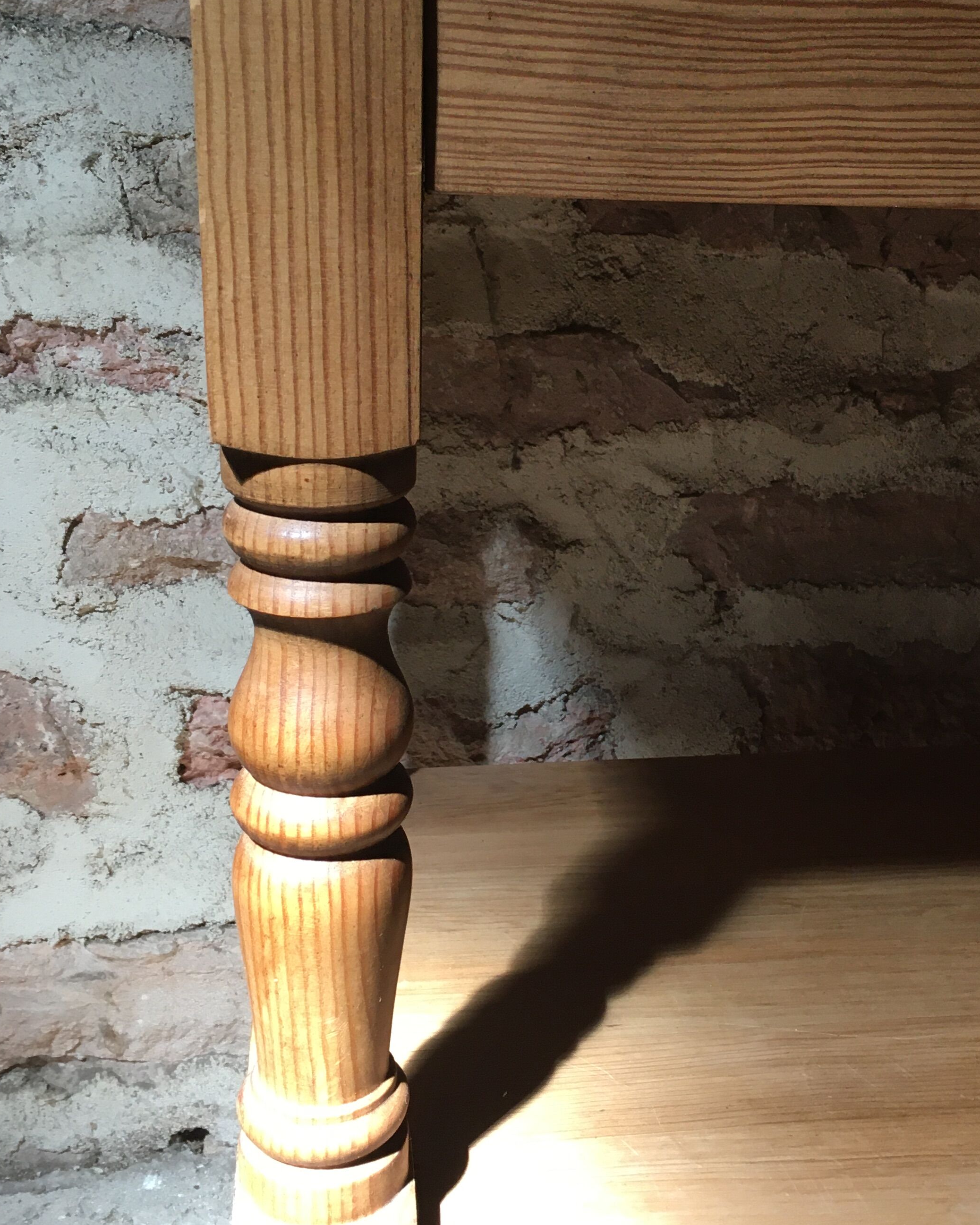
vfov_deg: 41.9
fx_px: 1595
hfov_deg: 33.9
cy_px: 541
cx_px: 648
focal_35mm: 44
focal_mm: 4.15
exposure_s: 1/33
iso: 50
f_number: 2.2
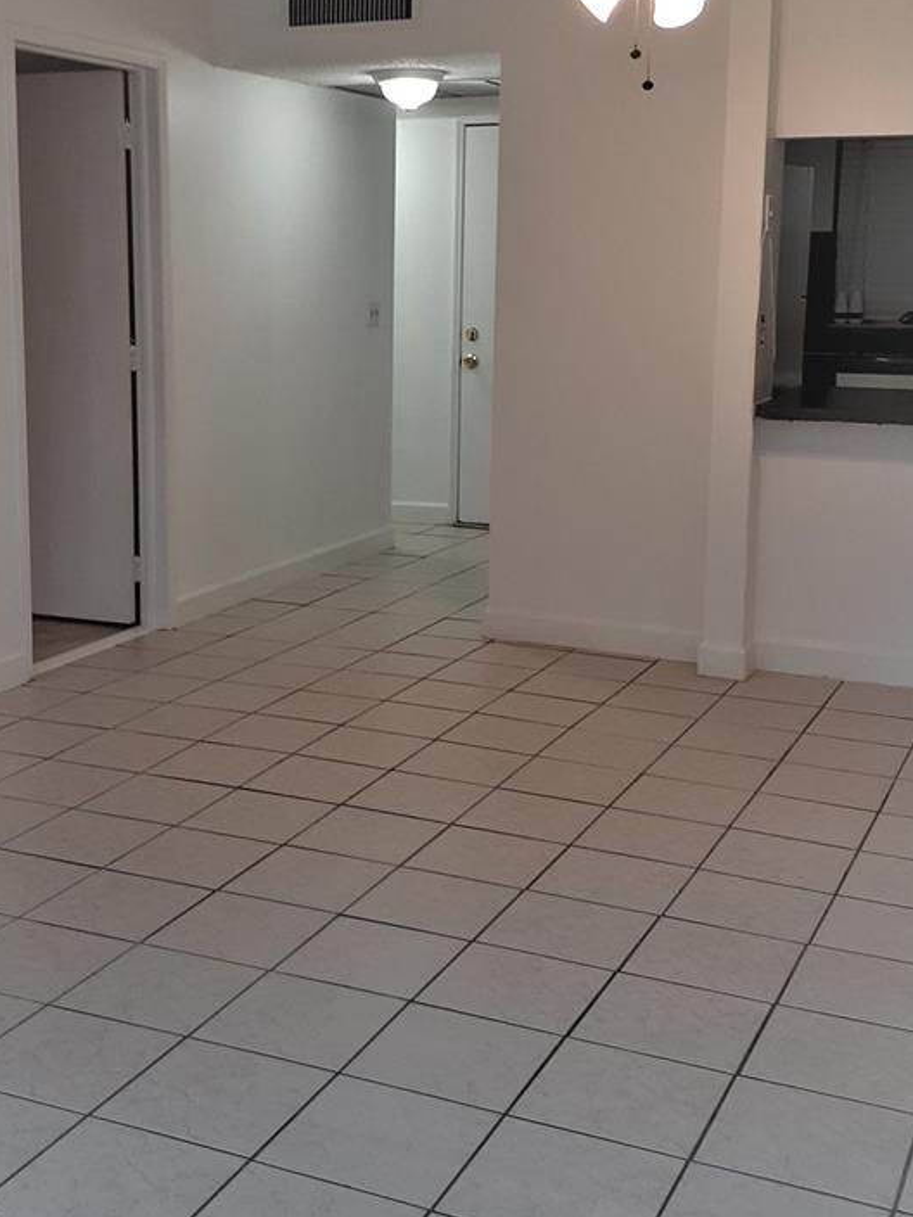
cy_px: 529
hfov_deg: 31.5
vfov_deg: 41.2
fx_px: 1618
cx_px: 382
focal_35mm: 46
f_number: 1.9
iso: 50
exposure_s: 1/60
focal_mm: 3.6
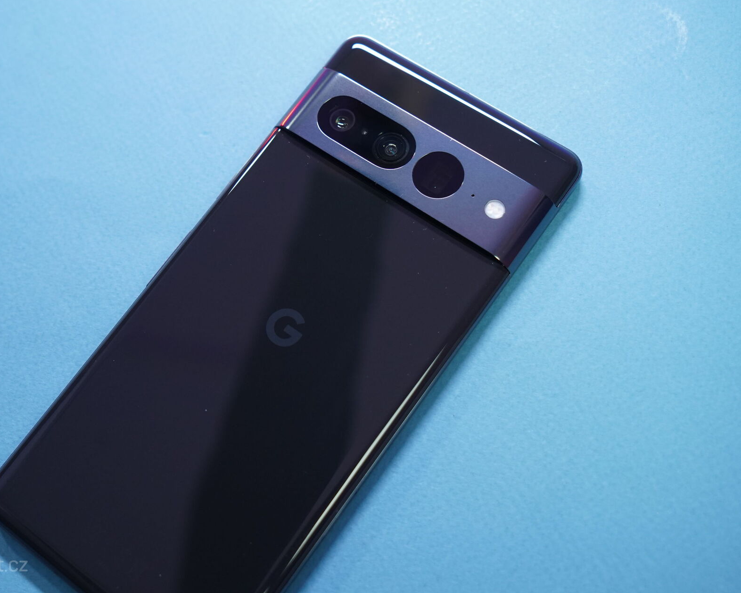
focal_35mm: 47
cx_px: 313
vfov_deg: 32.1
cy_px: 292
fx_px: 1031
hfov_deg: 39.4
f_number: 5.6
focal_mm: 41
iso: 2500
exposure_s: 1/160
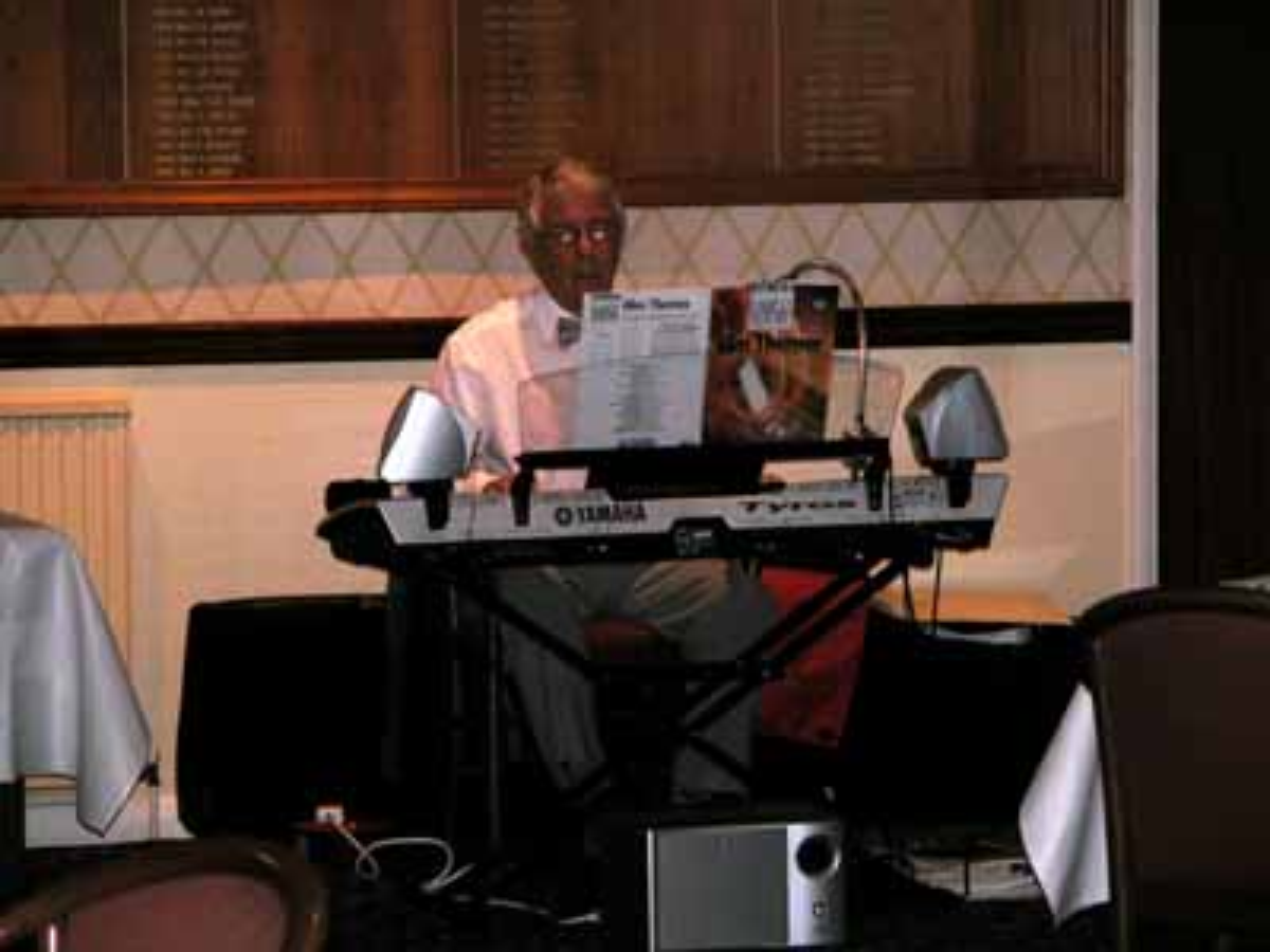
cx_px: 635
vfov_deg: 7.3
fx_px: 7448
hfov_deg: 9.7
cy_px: 476
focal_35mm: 203
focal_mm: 52.4
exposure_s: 1/125
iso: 200
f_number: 4.1
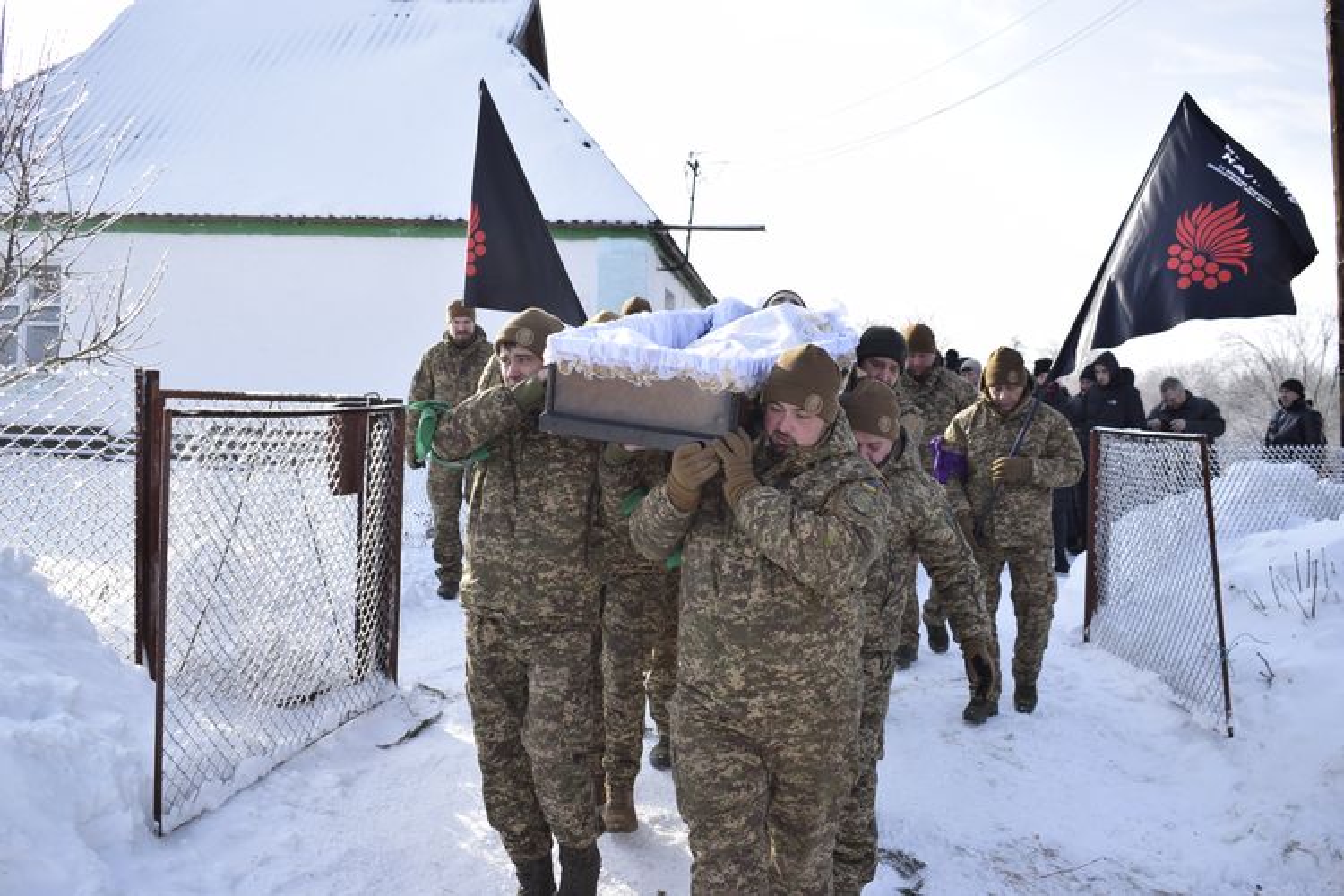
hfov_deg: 53.1
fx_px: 1344
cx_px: 672
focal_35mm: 36
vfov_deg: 36.9
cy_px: 448
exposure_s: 1/640
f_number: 5
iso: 200
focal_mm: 24
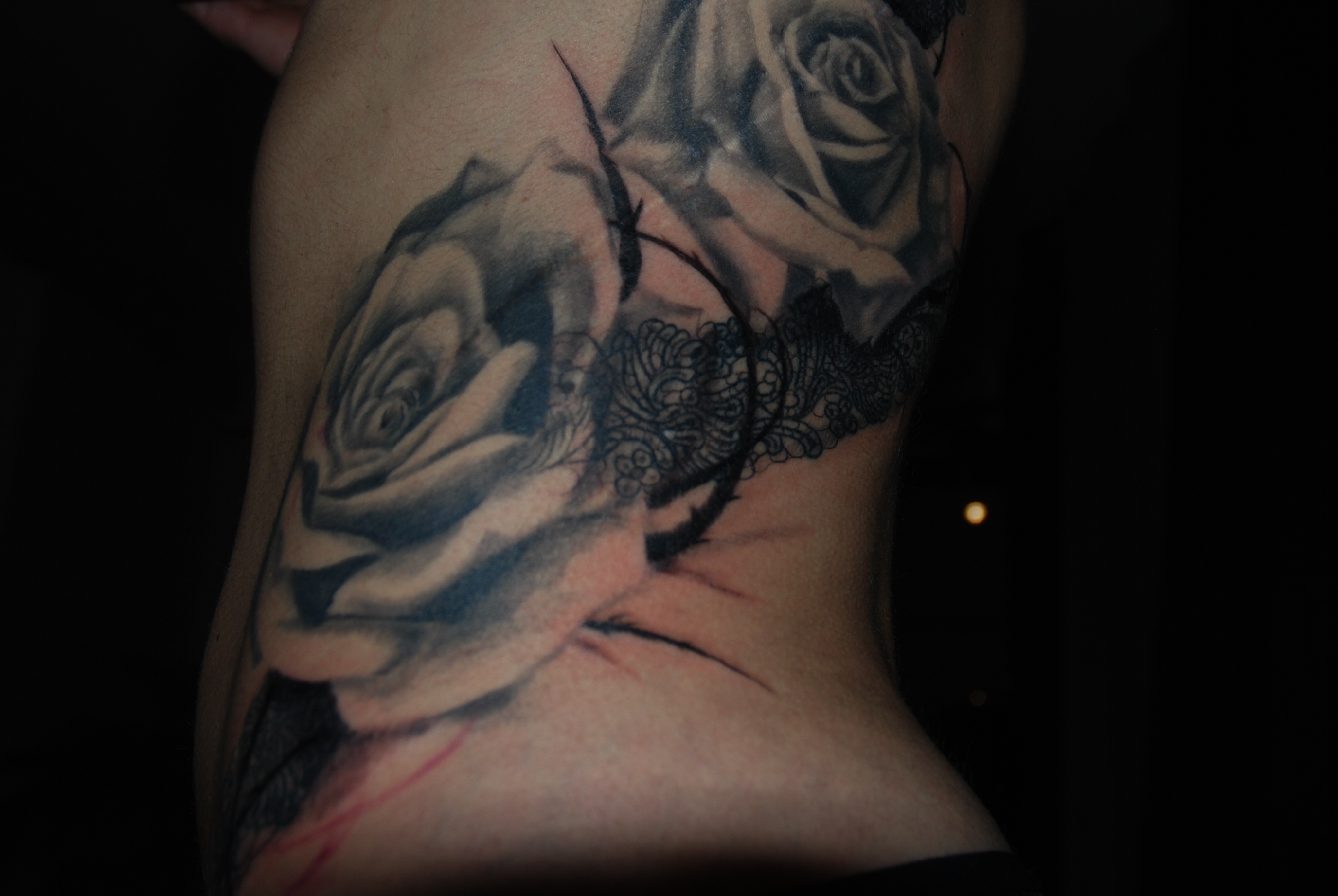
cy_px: 312
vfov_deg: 34.9
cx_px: 767
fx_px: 1414
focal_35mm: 38
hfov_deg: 50.5
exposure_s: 1/125
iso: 100
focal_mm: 18
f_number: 4
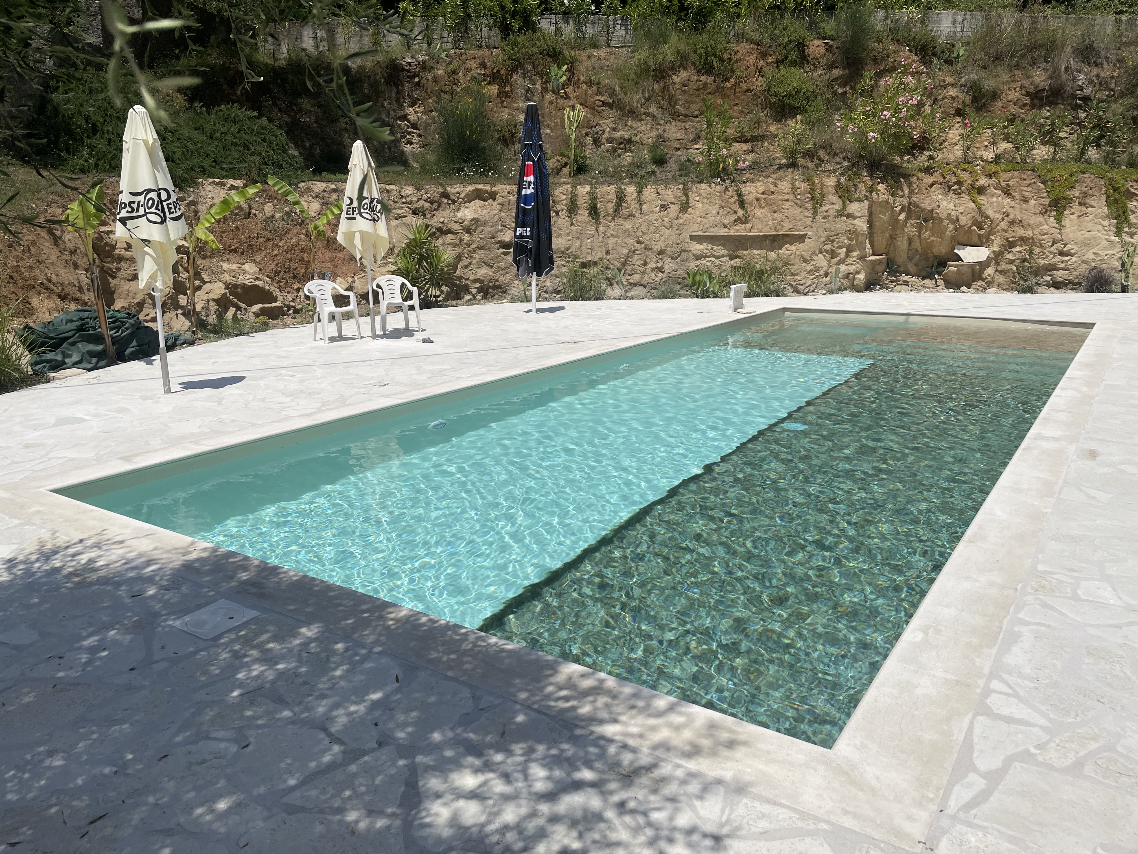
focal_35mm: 26
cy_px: 427
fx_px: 855
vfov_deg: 53.1
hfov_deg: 67.3
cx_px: 569
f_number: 1.6
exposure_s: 1/9804
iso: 32
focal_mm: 4.2
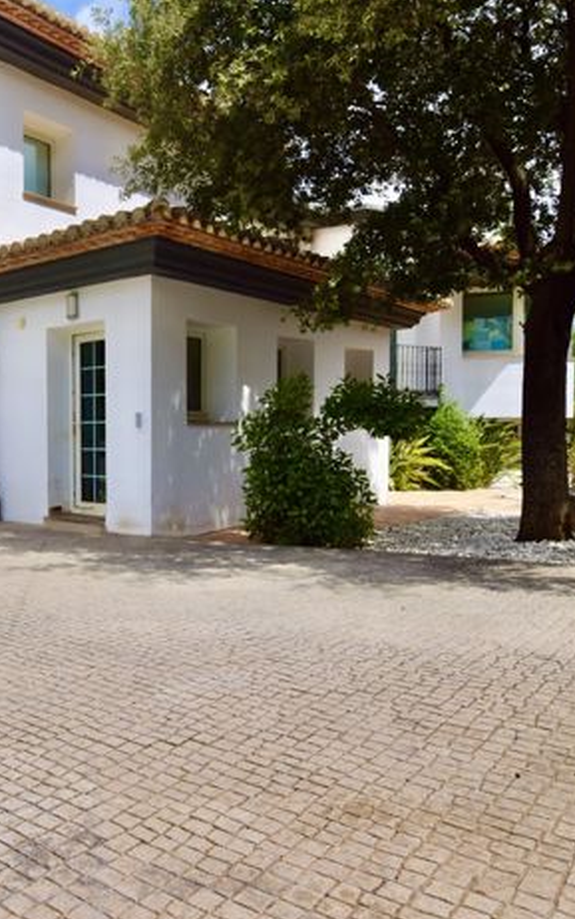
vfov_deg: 66.5
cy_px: 463
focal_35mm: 28
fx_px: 702
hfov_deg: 41.1
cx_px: 57
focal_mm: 12
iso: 200
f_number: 10
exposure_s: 1/400
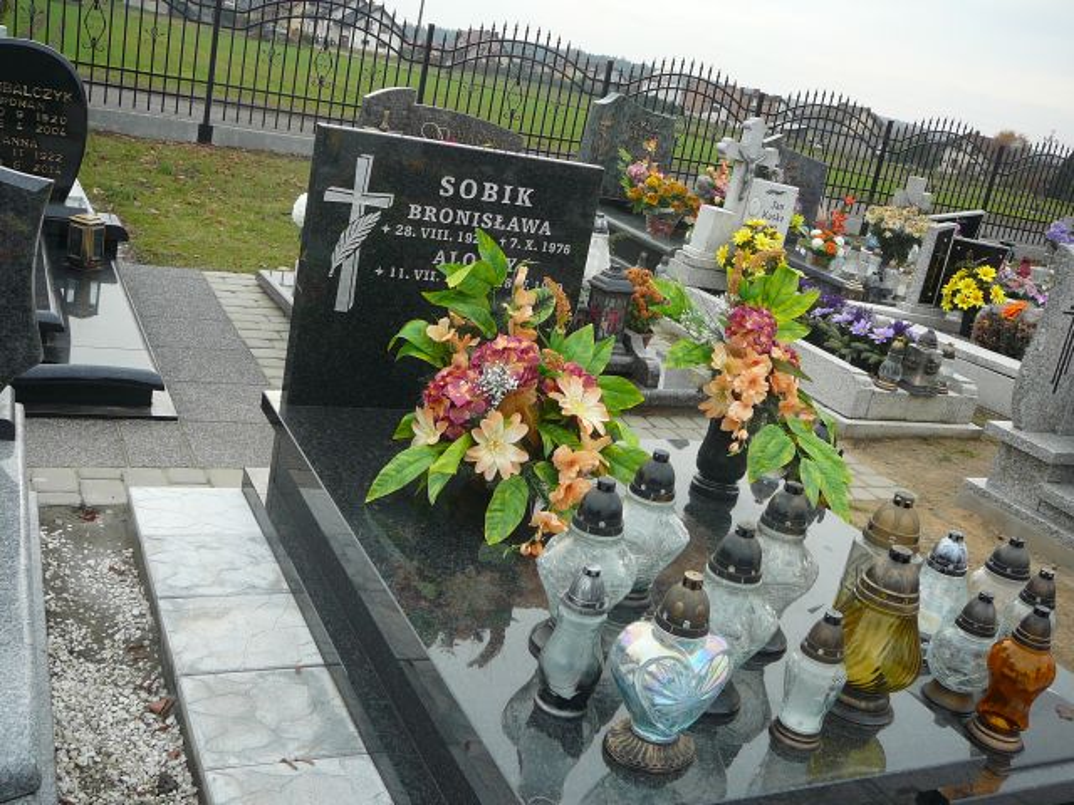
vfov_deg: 40.7
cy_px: 402
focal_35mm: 35
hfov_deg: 52.6
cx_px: 537
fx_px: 1086
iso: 80
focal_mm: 5.2
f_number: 2.8
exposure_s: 1/200
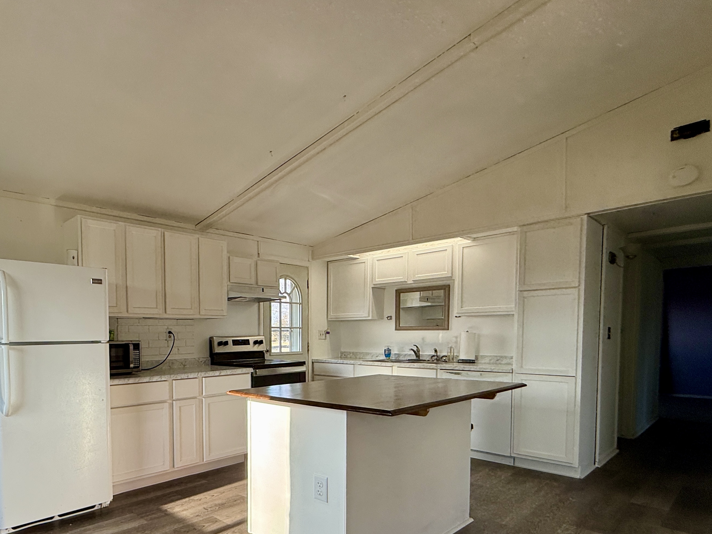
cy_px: 359
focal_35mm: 21
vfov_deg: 61.8
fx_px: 432
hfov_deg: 74.1
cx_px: 189
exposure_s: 1/161
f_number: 2.2
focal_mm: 2.22
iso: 64
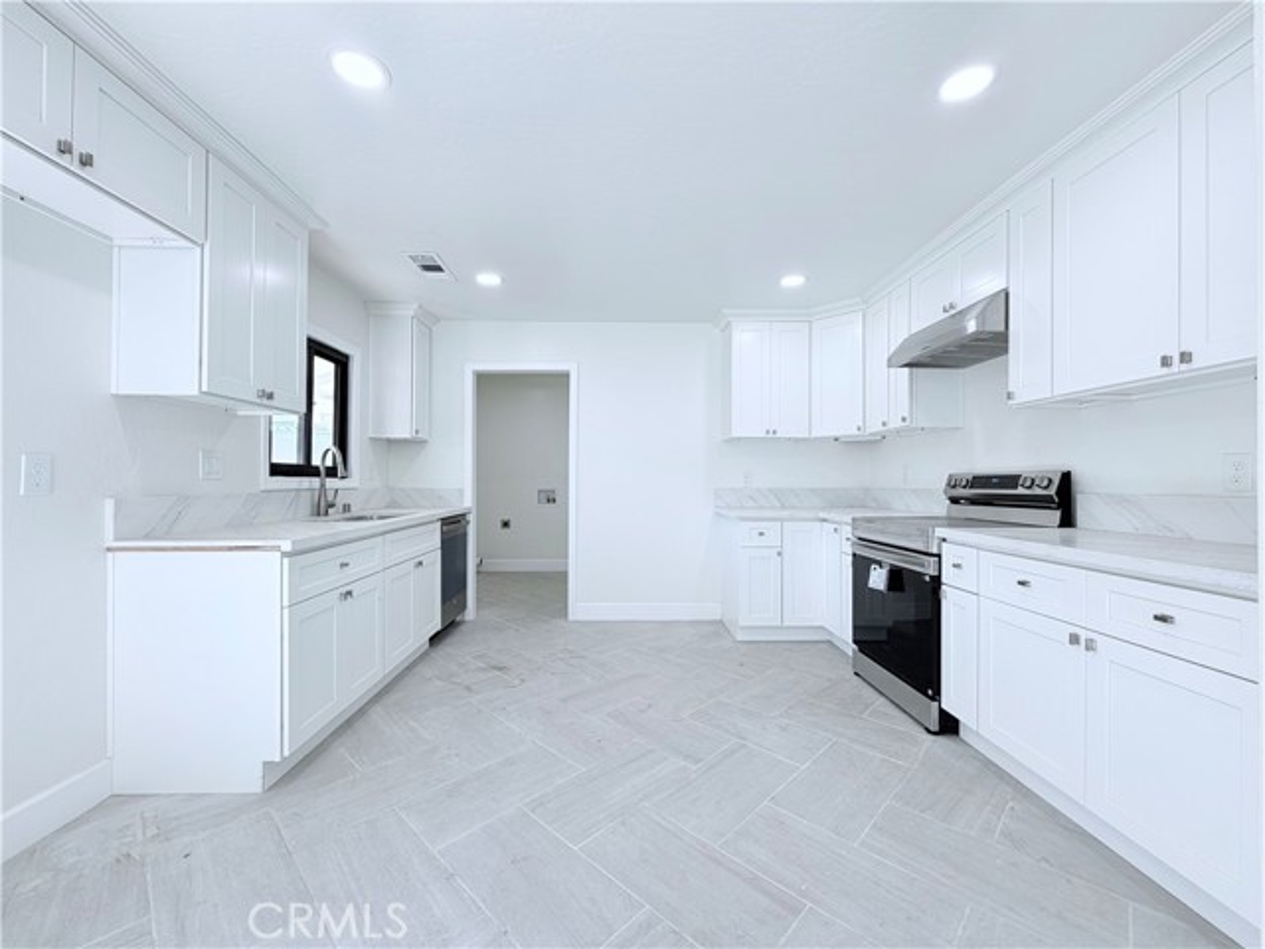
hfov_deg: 102.1
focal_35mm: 14
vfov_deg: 85.7
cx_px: 632
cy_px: 474
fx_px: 512
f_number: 2.2
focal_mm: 2.22
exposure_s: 1/120
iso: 80
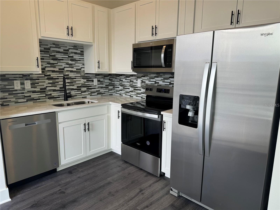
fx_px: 194
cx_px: 140
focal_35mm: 24
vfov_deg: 56.8
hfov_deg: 71.6
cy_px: 105
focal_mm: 6.76
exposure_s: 1/142
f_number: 1.78
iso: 64
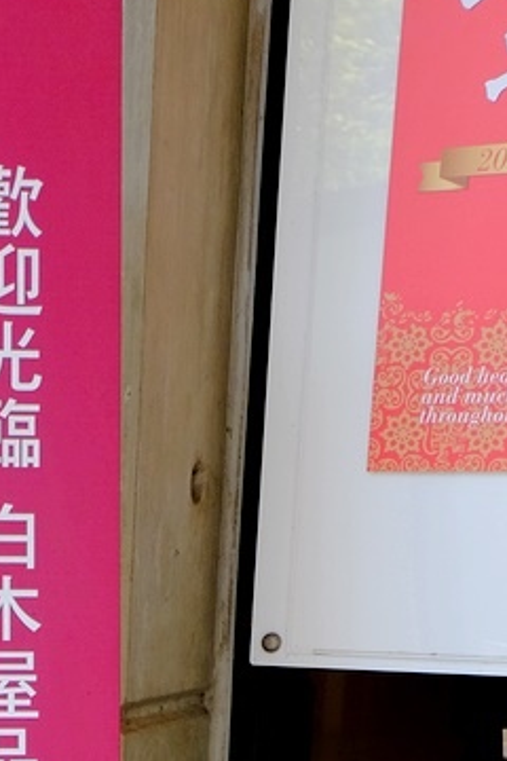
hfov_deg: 14.3
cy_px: 983
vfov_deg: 20.5
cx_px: -191
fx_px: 1922
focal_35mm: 91
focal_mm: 21.1
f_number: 4
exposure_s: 1/450
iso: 400
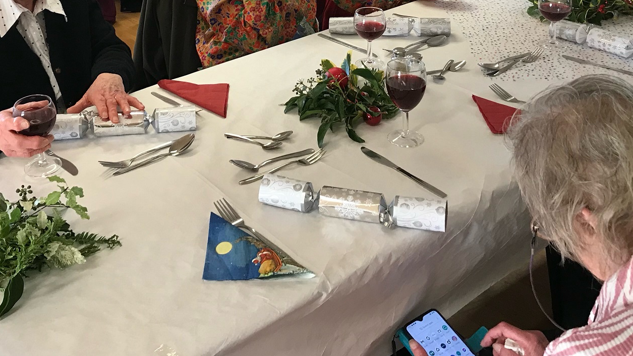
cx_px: 257
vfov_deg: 23.3
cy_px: -12
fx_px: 822
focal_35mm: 49
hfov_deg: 41.9
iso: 25
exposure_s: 1/33
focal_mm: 3.99
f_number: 1.8
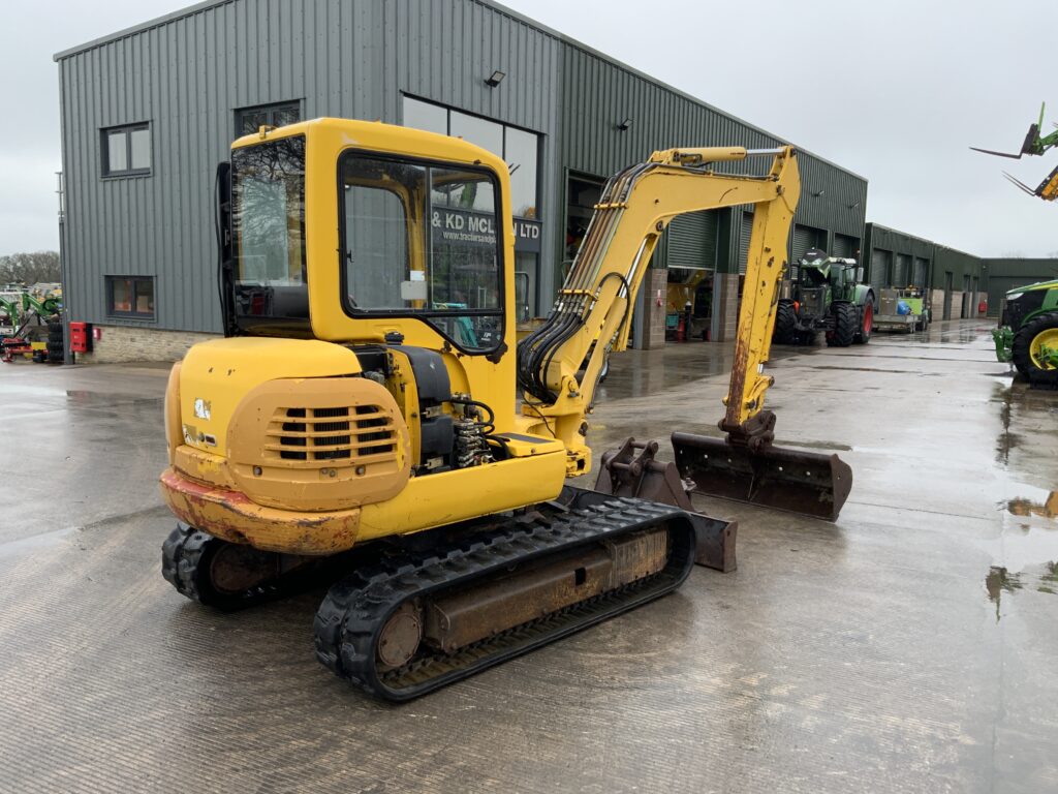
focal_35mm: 29
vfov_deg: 48.2
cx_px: 529
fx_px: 886
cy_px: 397
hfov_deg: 61.7
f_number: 1.8
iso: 16
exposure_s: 1/122
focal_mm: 3
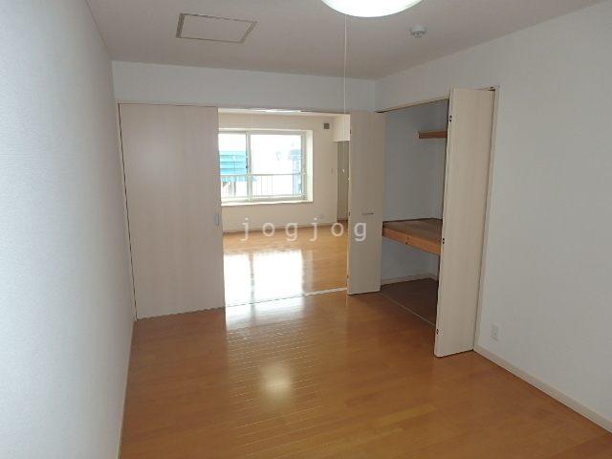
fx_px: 371
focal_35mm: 21
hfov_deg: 79.0
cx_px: 306
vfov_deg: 63.4
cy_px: 230
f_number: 3.5
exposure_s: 1/60
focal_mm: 3.7
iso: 160
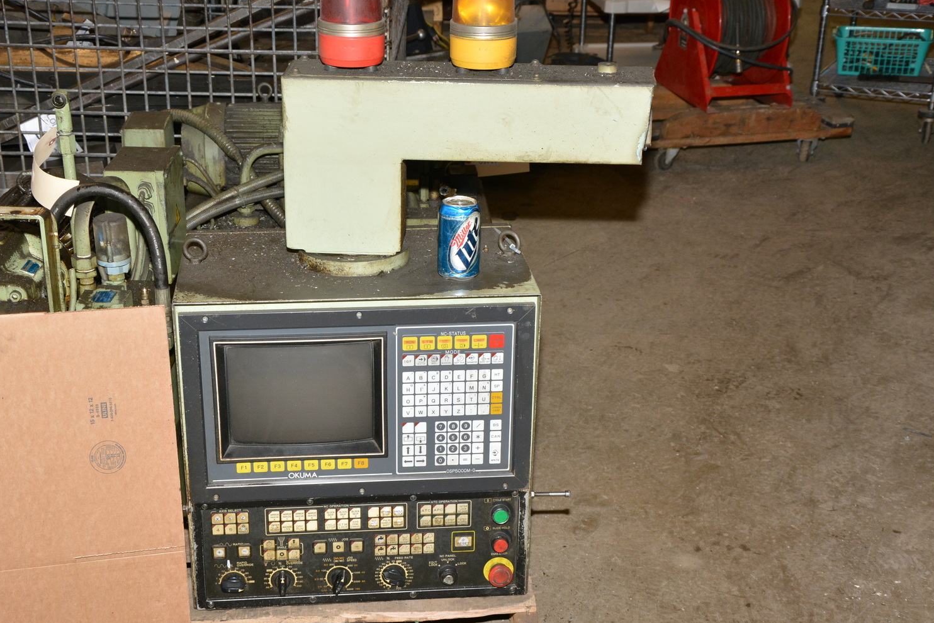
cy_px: 343
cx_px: 429
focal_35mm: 55
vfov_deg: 24.6
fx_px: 1427
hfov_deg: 36.2
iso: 800
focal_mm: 32
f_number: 7.1
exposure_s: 1/60
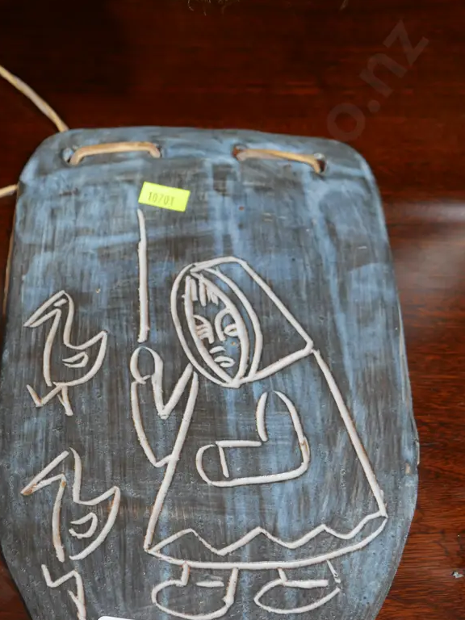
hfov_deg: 30.1
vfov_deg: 39.5
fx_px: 860
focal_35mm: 48
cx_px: 166
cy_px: 361
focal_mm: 18
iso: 640
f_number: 4
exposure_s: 1/60
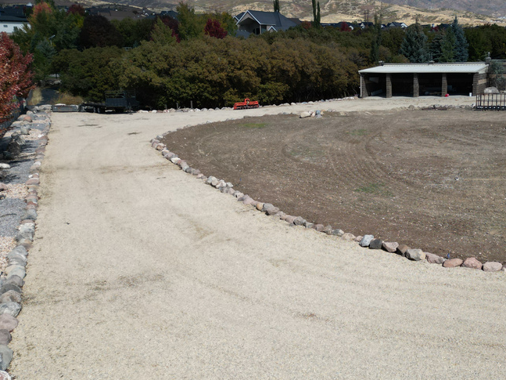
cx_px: 377
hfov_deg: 47.2
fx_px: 555
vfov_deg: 37.7
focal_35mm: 38
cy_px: 194
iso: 110
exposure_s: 1/4000
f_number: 1.7
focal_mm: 6.72
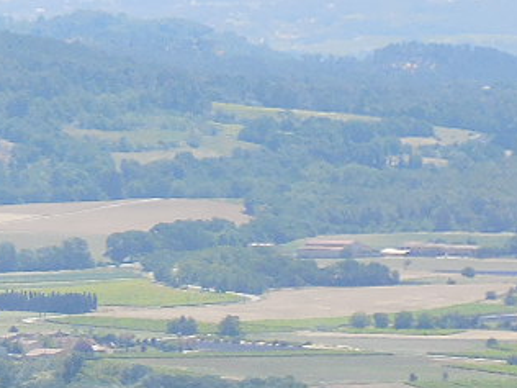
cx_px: -704
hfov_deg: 3.0
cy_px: 444
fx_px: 9827
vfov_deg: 2.3
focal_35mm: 658
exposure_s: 1/400
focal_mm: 23.4
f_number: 5.3
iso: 125
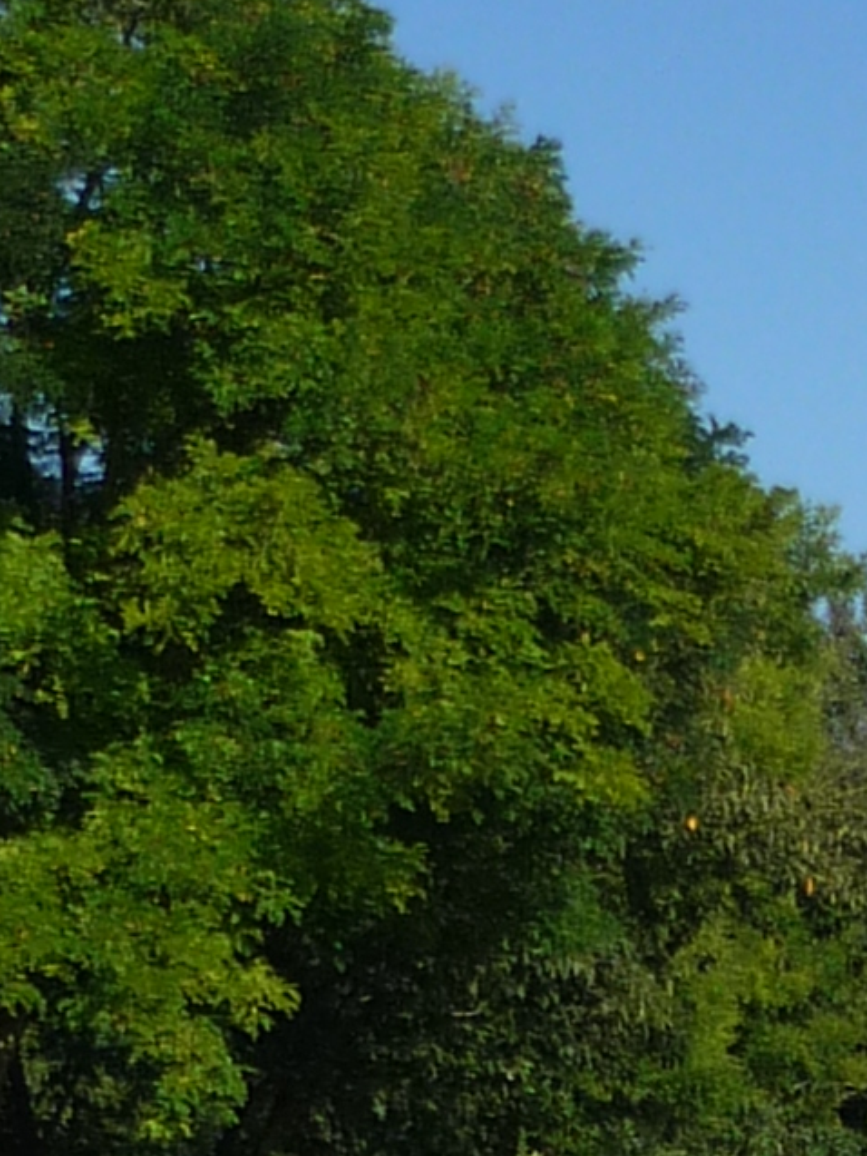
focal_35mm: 169
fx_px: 5642
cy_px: 1666
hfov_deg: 8.6
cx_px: 1317
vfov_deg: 11.3
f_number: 8
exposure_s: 1/250
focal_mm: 5.5
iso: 100
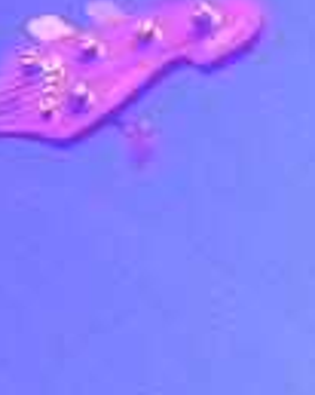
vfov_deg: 4.9
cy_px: 107
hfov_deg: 3.8
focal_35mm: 398
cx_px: -506
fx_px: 4644
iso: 1600
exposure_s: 1/100
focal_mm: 15
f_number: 2.8
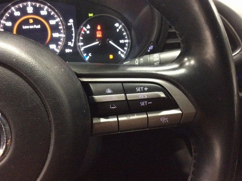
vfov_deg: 44.1
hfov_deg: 56.9
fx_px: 223
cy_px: 90
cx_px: 121
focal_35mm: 32
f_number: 2.4
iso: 320
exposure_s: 1/15
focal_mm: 3.3
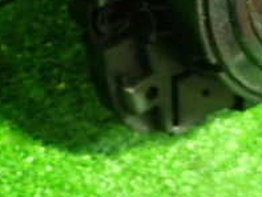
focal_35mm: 76
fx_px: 576
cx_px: -57
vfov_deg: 18.7
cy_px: -19
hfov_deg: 23.3
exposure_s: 1/30
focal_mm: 4.5
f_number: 2
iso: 800
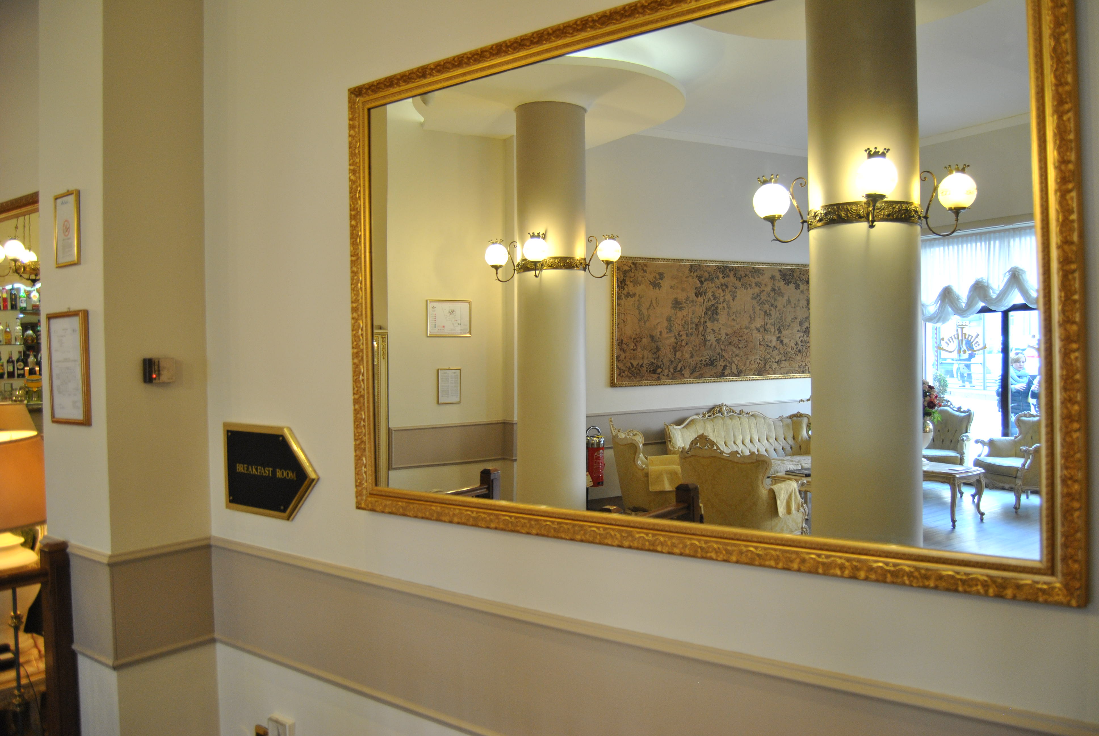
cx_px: 550
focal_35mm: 27
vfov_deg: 48.0
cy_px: 368
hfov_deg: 67.3
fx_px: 825
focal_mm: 18
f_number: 3.5
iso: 320
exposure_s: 1/30
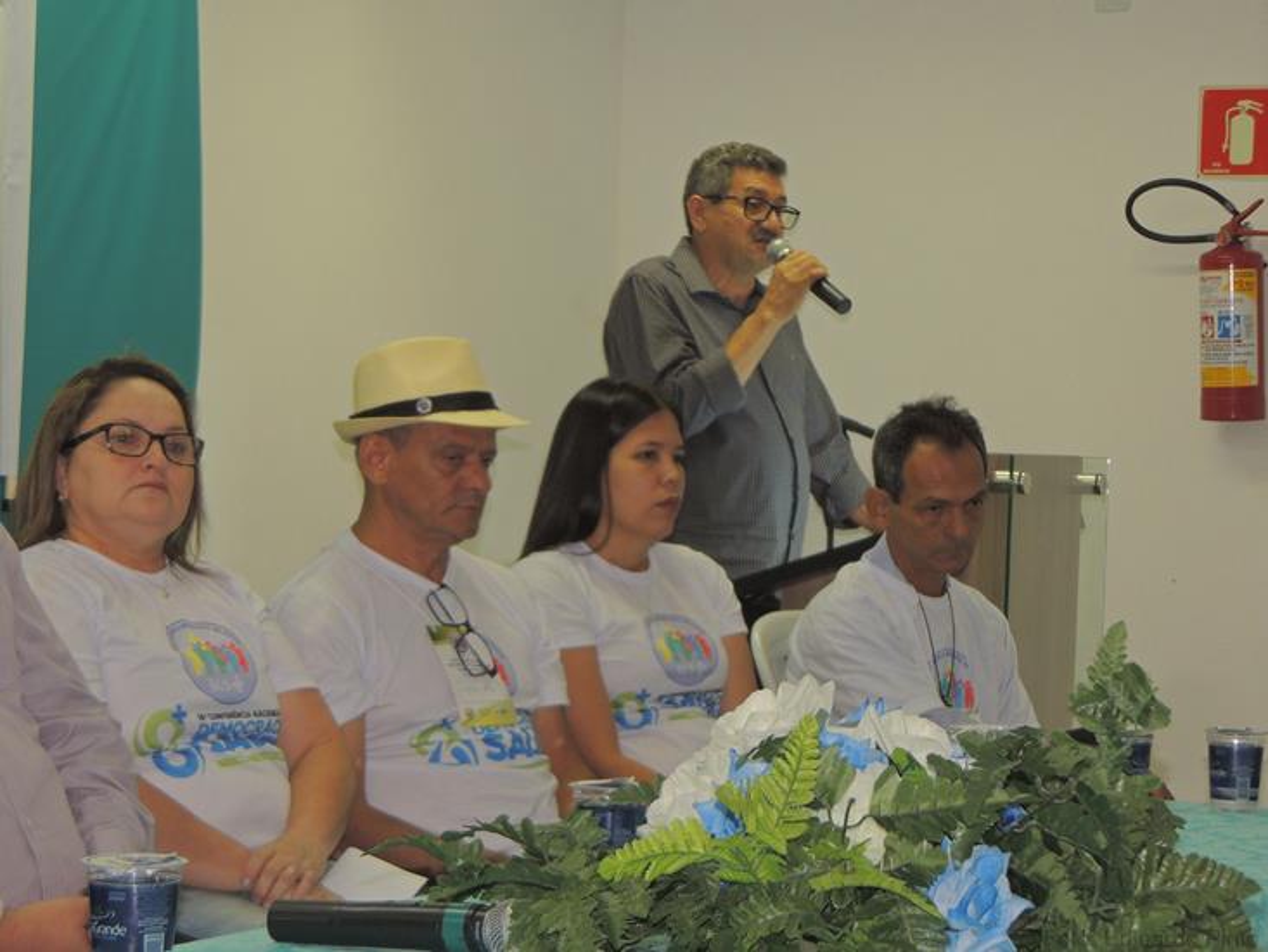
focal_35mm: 90
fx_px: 3297
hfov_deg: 21.8
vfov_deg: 16.4
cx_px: 634
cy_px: 476
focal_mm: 16
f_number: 4.1
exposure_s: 1/60
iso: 280
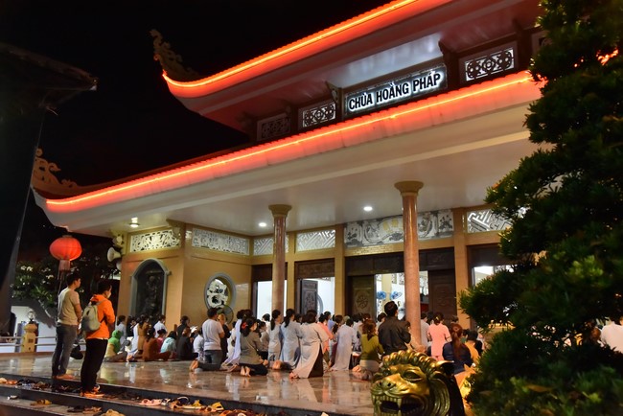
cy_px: 208
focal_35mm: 32
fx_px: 554
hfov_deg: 58.7
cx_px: 312
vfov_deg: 41.2
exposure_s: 1/125
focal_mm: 32
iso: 6400
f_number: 5
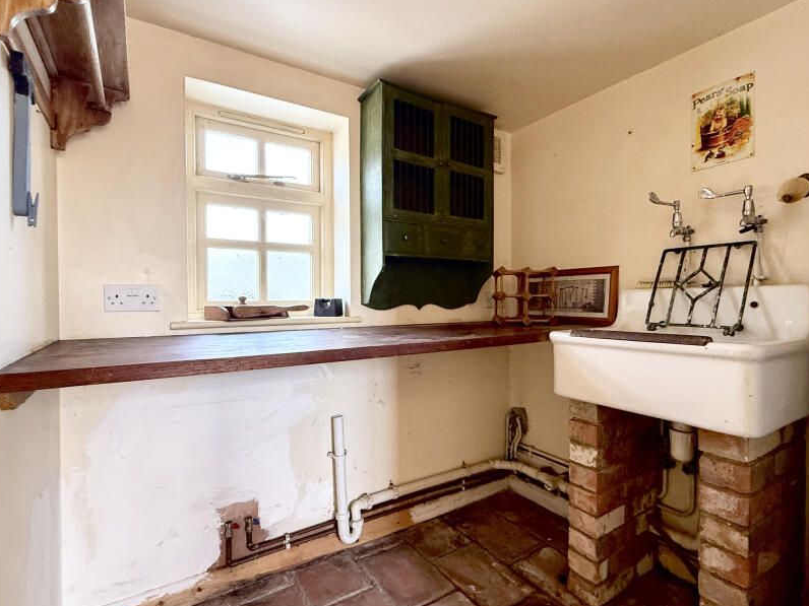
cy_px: 305
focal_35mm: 18
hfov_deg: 87.6
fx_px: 421
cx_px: 432
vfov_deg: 71.6
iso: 320
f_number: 2.2
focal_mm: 2.22
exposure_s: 1/99
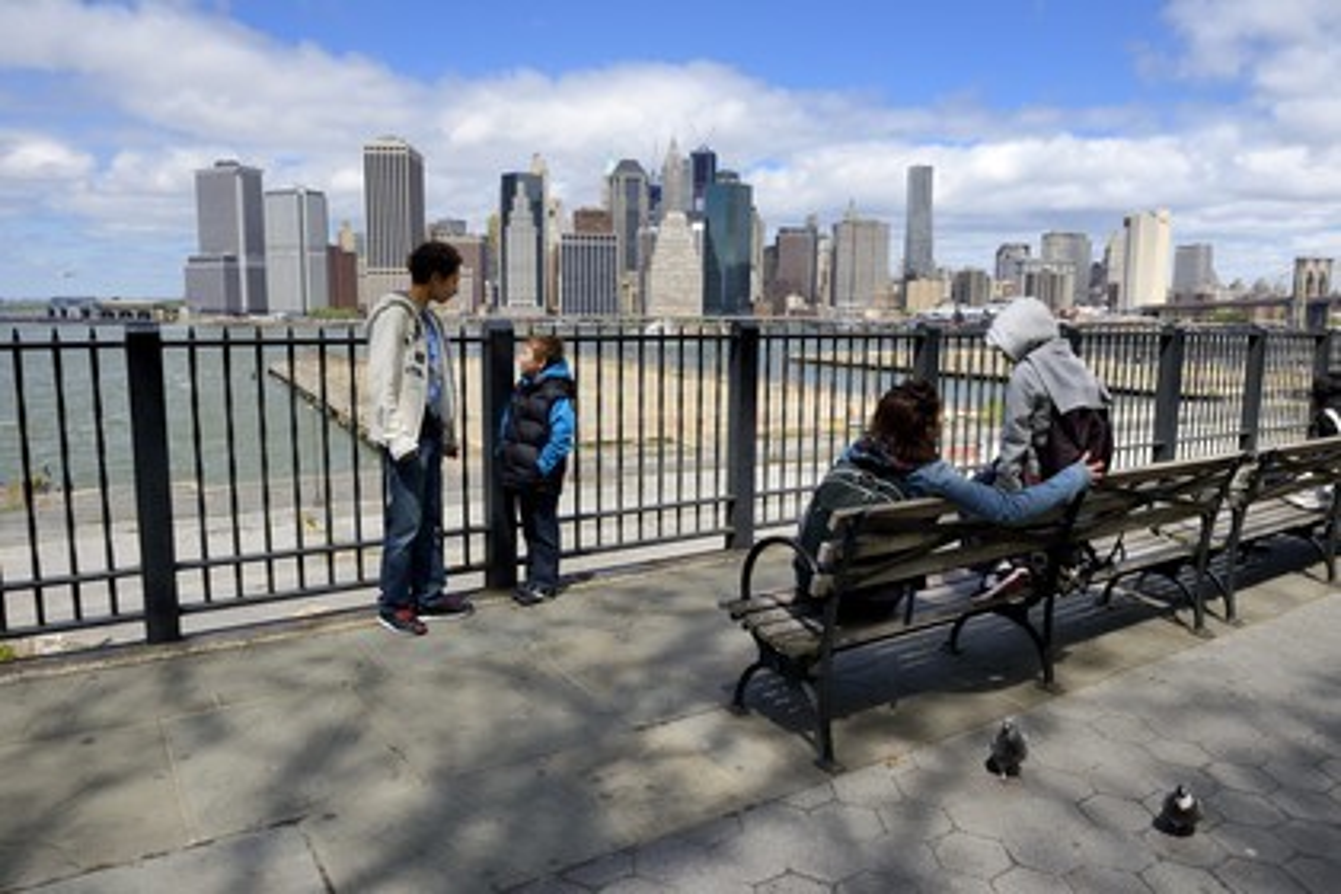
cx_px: 670
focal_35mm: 24
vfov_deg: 53.1
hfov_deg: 73.7
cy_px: 447
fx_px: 894
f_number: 16
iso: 400
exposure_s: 1/320
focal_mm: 24
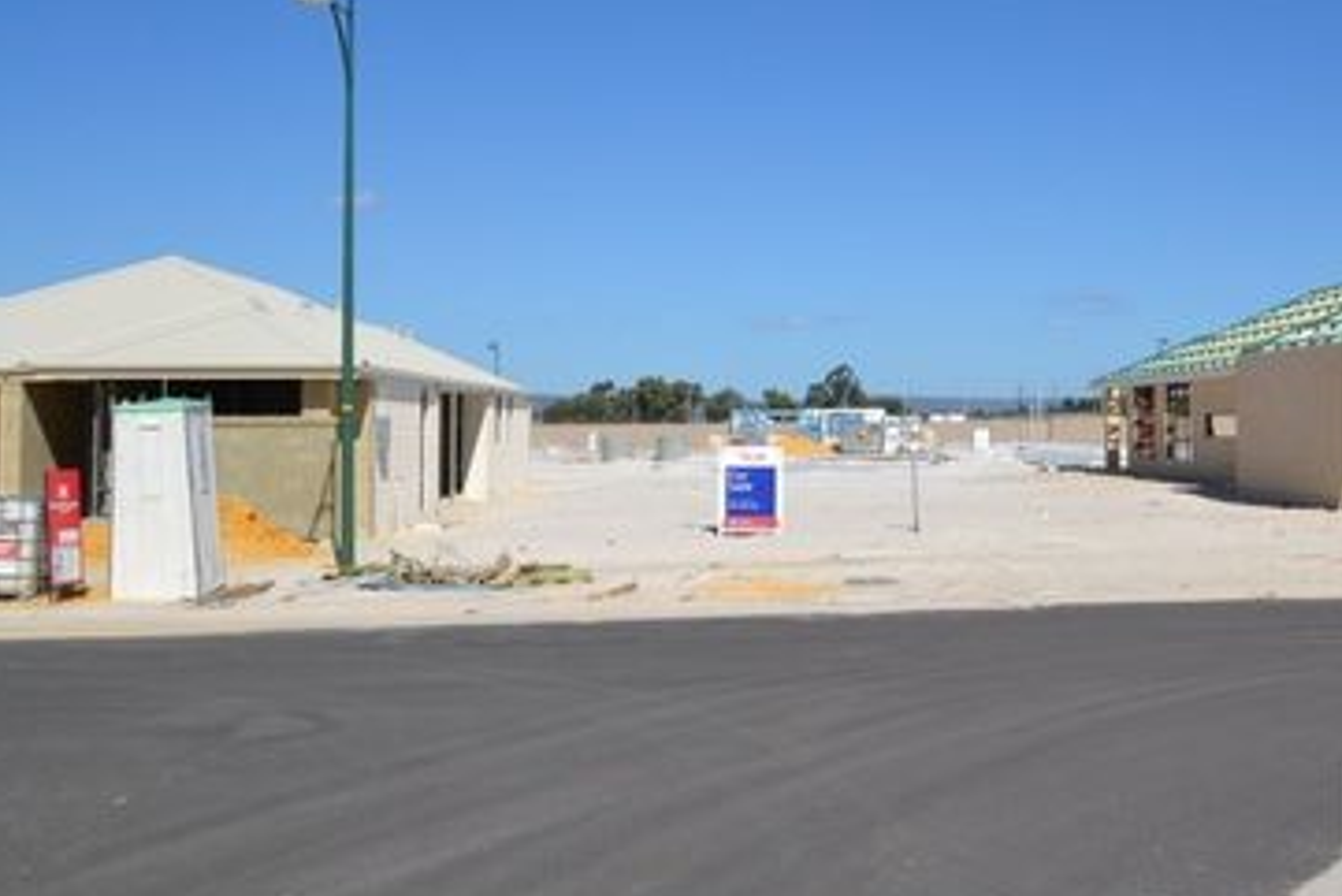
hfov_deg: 49.0
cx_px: 851
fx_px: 1454
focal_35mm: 39
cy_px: 333
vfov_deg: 34.1
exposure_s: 1/320
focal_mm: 20
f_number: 9
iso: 100
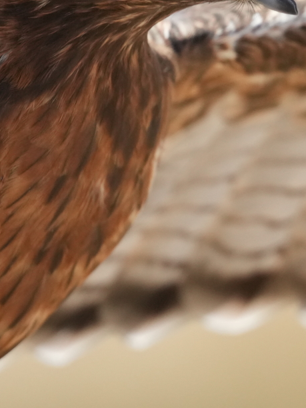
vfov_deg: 1.0
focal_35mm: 2035
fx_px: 23985
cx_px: 91
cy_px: 161
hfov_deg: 0.7
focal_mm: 600
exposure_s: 1/3200
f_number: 5.6
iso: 2000
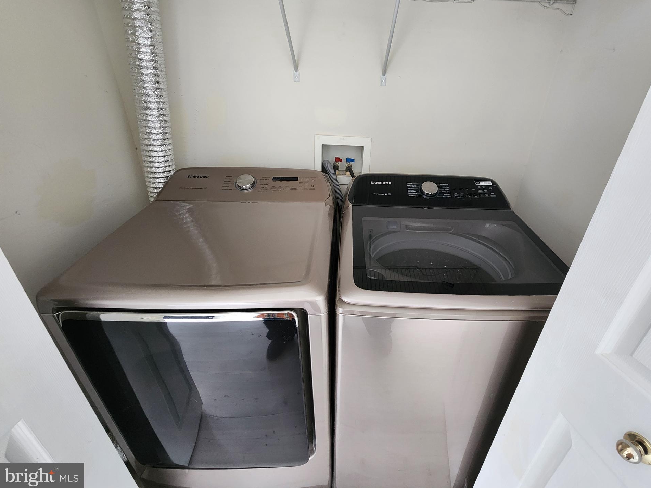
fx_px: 263
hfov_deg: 101.9
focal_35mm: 14
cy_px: 228
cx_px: 349
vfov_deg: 85.6
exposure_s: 1/40
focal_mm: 2.2
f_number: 2.2
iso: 400
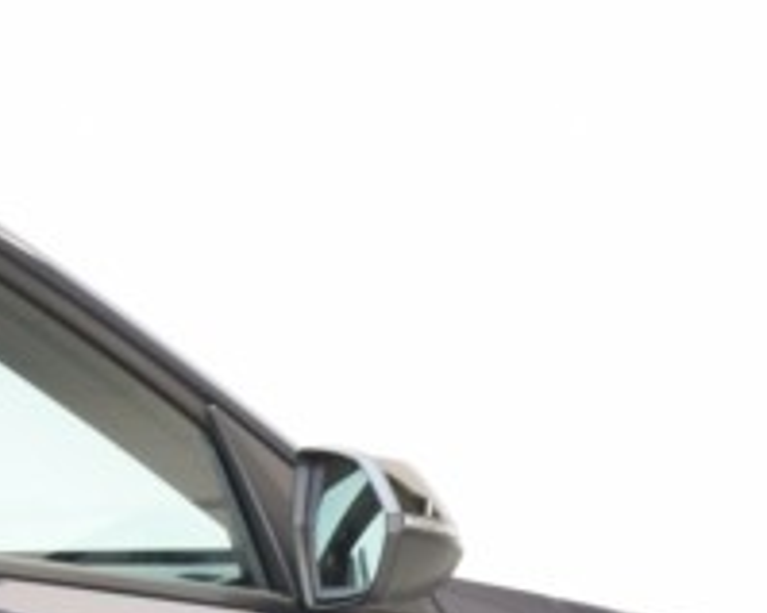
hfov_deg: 5.6
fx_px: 7692
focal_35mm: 339
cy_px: 767
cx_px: -840
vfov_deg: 4.5
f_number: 11
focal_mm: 32
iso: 100
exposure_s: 1/1.3
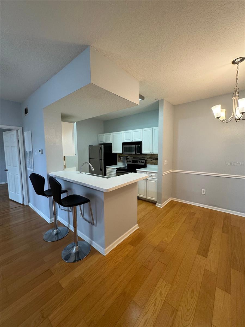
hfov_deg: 85.7
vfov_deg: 102.1
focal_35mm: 14
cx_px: 122
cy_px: 164
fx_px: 132
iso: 200
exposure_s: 1/60
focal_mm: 2.22
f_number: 2.2
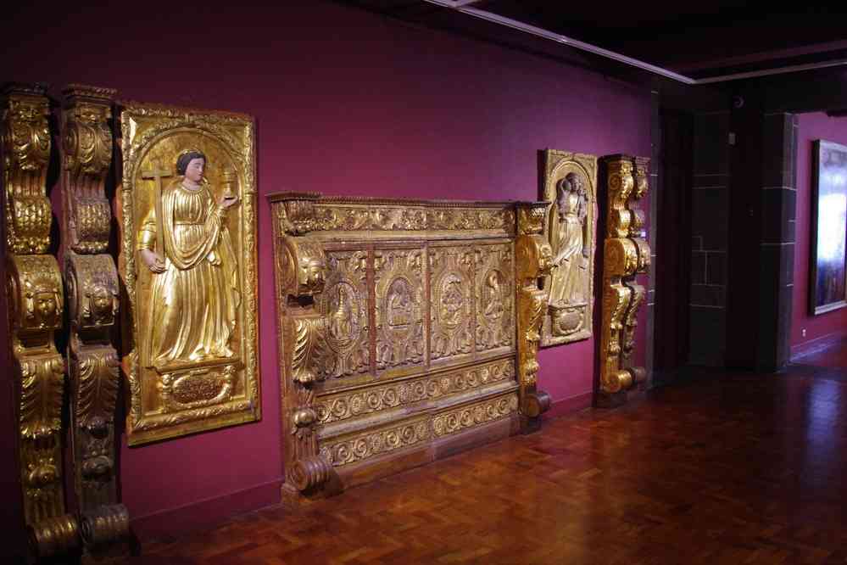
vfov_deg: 43.6
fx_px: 706
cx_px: 424
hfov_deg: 61.9
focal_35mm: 30
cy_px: 282
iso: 3200
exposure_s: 1/25
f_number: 4
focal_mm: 20
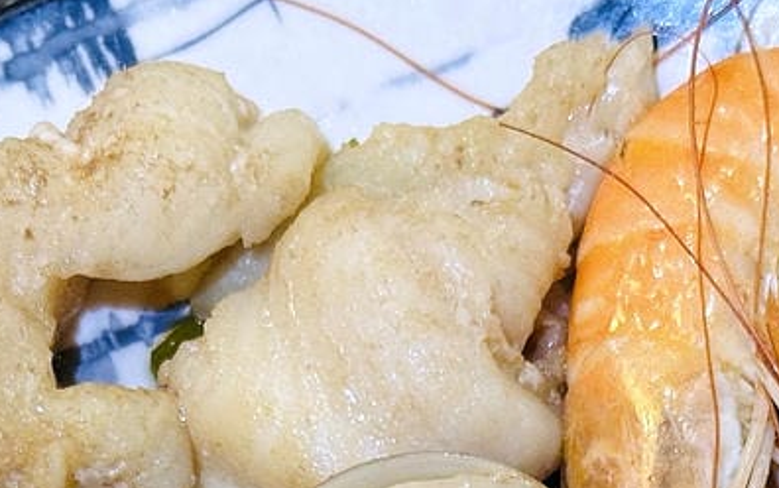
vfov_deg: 8.3
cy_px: 819
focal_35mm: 154
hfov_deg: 13.6
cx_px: 537
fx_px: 3271
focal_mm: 6.86
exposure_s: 1/40
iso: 320
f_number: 1.78
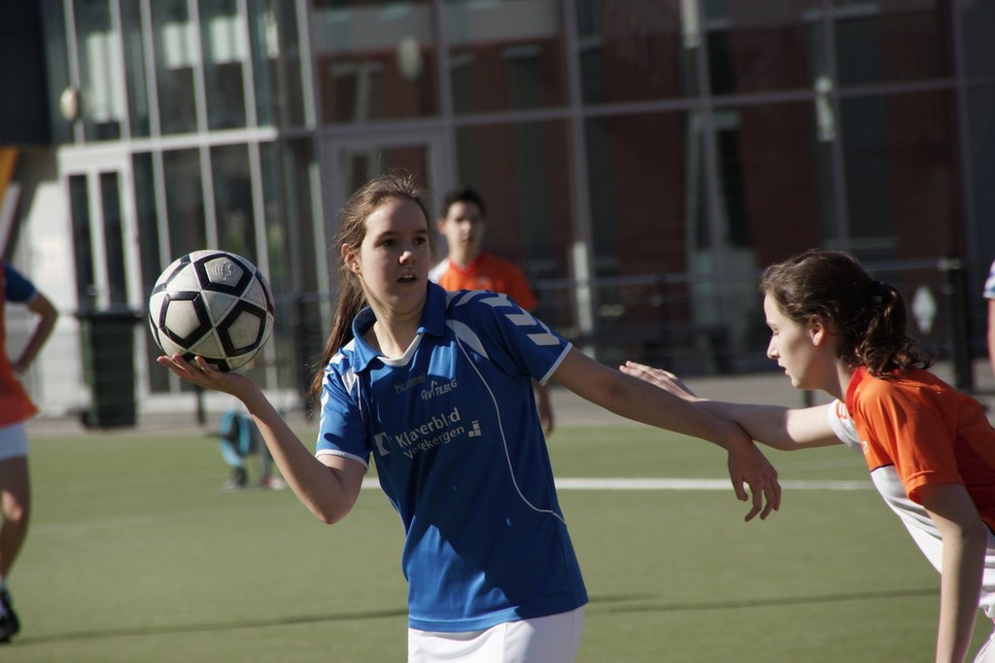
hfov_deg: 5.5
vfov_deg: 3.7
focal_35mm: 375
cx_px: 498
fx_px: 10361
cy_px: 332
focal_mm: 250
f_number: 9
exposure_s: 1/500
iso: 200
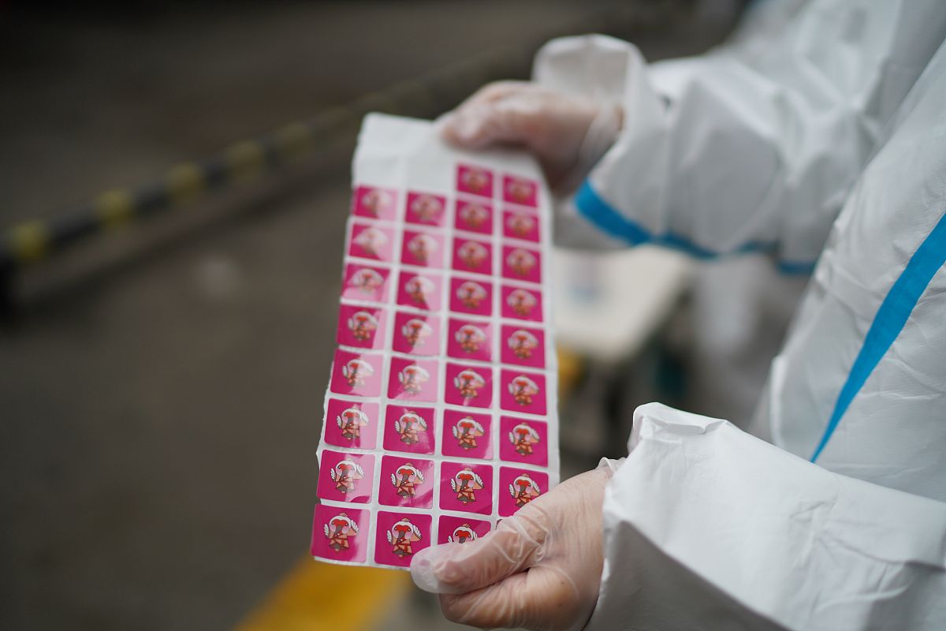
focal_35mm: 35
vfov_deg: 37.9
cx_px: 473
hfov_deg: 54.4
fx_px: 920
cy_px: 316
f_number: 1.4
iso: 500
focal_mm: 35
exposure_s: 1/1600
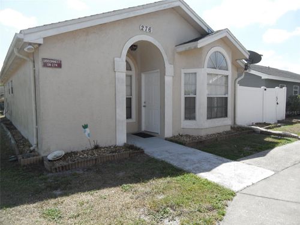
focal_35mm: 24
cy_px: 112
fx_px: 208
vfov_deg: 56.8
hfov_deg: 71.6
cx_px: 150
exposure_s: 1/500
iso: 80
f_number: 4
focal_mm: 4.3
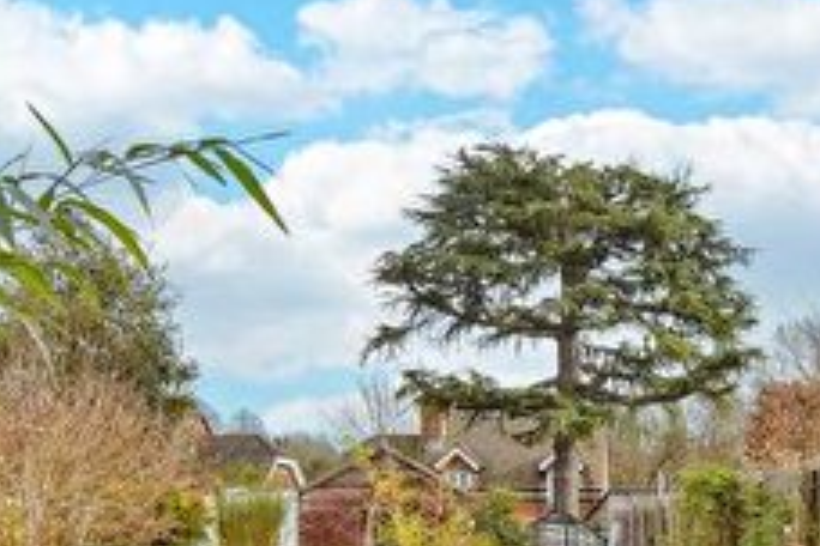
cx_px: 795
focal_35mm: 46
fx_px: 1048
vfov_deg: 27.4
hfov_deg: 38.6
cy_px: 562
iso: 320
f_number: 8
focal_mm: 10
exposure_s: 1/320
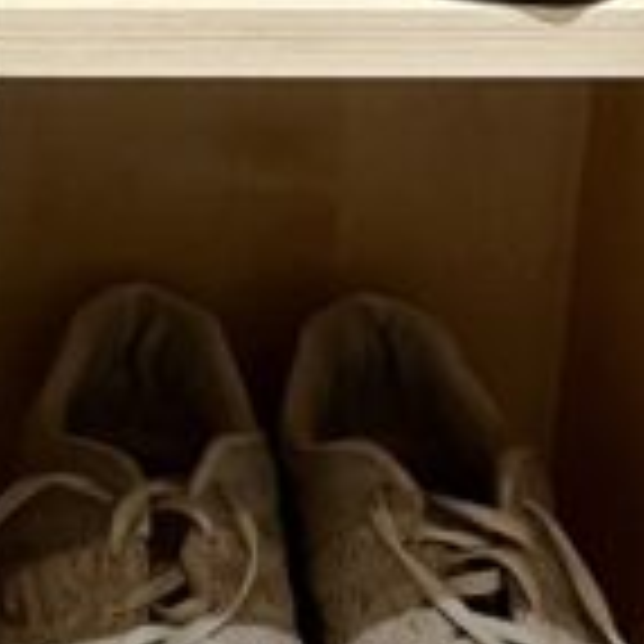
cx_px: -608
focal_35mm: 165
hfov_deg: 9.9
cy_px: -261
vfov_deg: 10.3
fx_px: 3473
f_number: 1.6
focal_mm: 5.1
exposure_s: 1/50
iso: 160
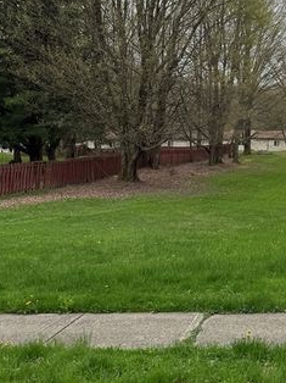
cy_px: 101
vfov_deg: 36.7
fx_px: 563
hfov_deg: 26.9
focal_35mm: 51
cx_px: 290
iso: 80
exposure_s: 1/2105
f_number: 1.78
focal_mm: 6.76
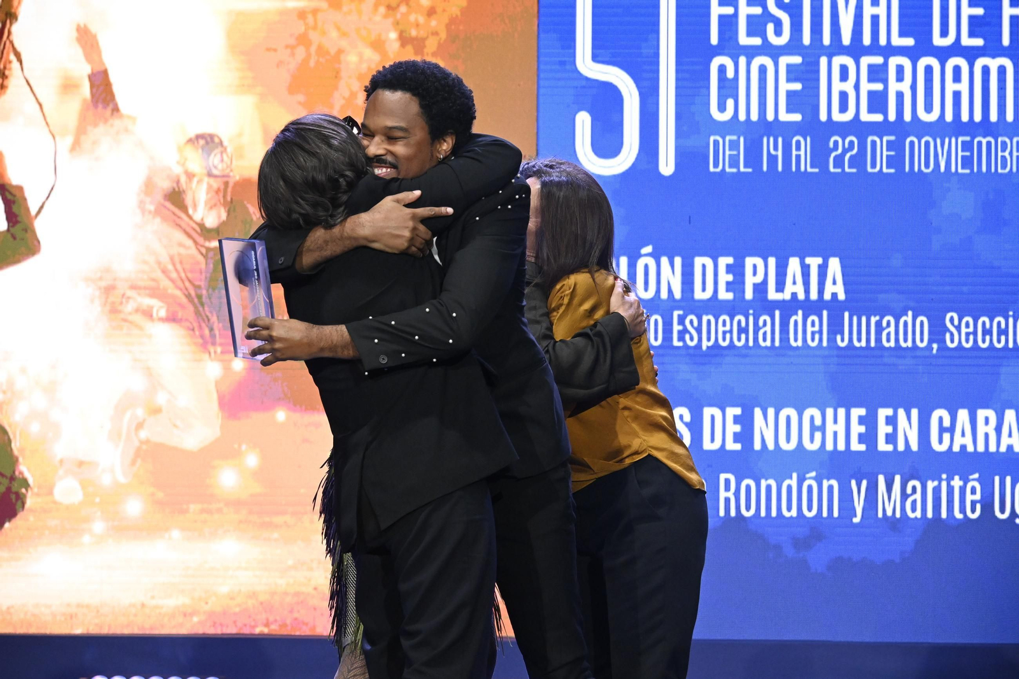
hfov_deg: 15.7
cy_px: 340
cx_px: 510
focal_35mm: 130
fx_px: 3693
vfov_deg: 10.5
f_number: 6.3
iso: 3200
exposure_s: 1/250
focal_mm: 87
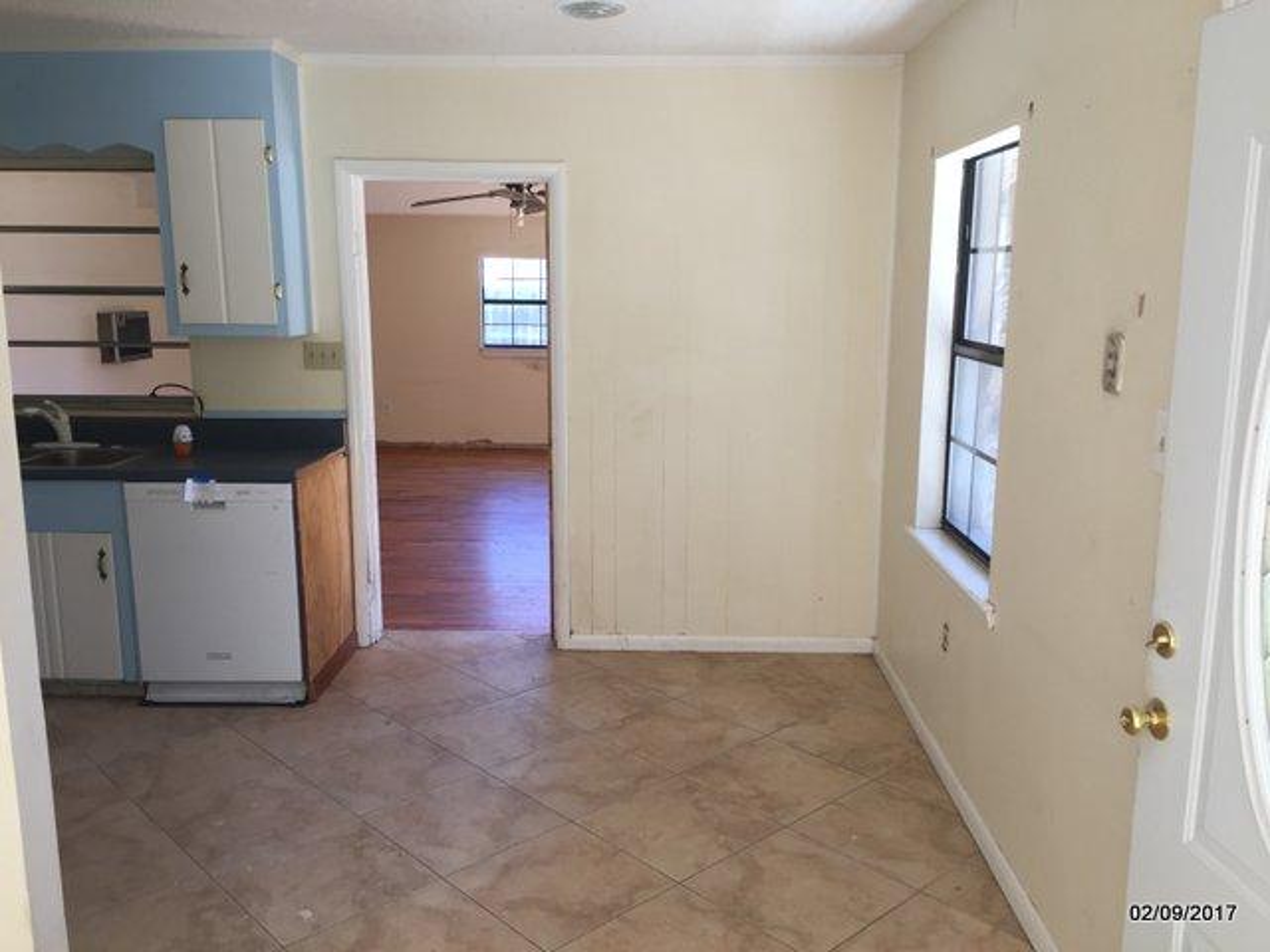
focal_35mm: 29
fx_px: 1064
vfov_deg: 48.2
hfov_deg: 61.7
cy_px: 476
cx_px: 635
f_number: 2.2
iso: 32
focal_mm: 4.15
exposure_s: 1/40
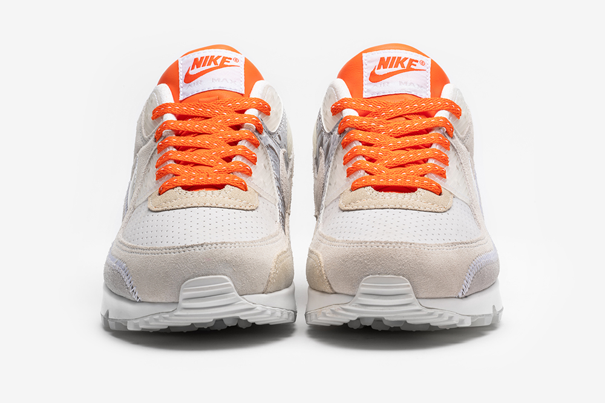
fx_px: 3361
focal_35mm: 200
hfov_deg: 10.3
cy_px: 202
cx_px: 302
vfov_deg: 6.9
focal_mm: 200
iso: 160
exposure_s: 1/125
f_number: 22
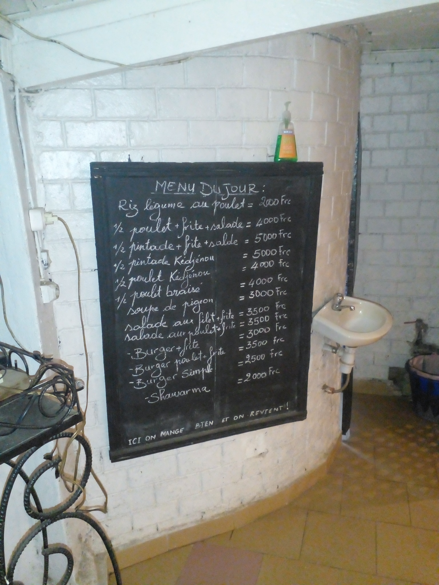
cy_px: 292
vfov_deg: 65.3
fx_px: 457
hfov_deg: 51.4
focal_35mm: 27
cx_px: 220
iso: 800
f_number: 1.9
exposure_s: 1/20
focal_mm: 3.6
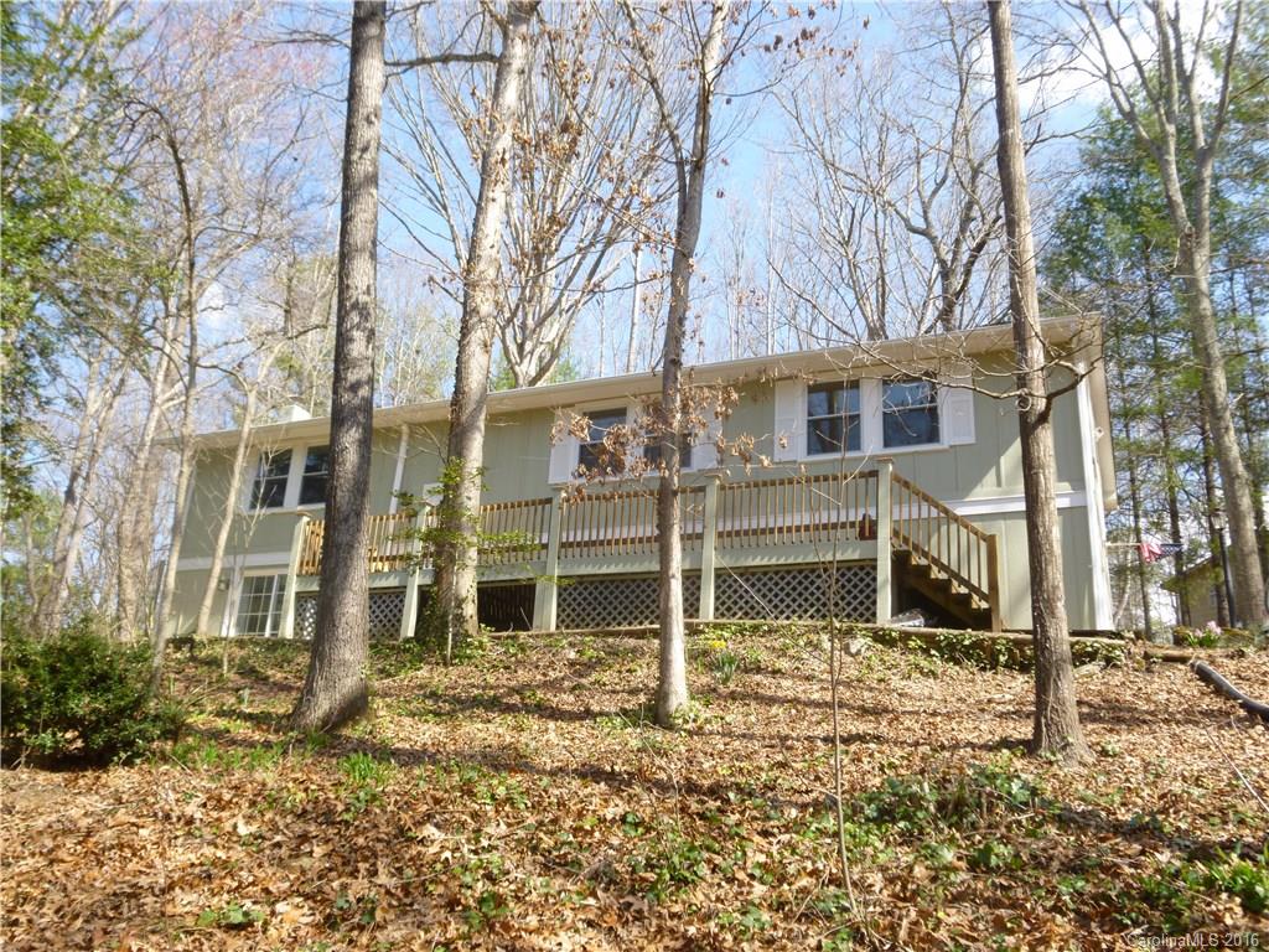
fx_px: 1136
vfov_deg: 45.4
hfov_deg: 58.4
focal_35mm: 31
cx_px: 634
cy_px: 476
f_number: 3.4
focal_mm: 5.6
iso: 100
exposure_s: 1/200
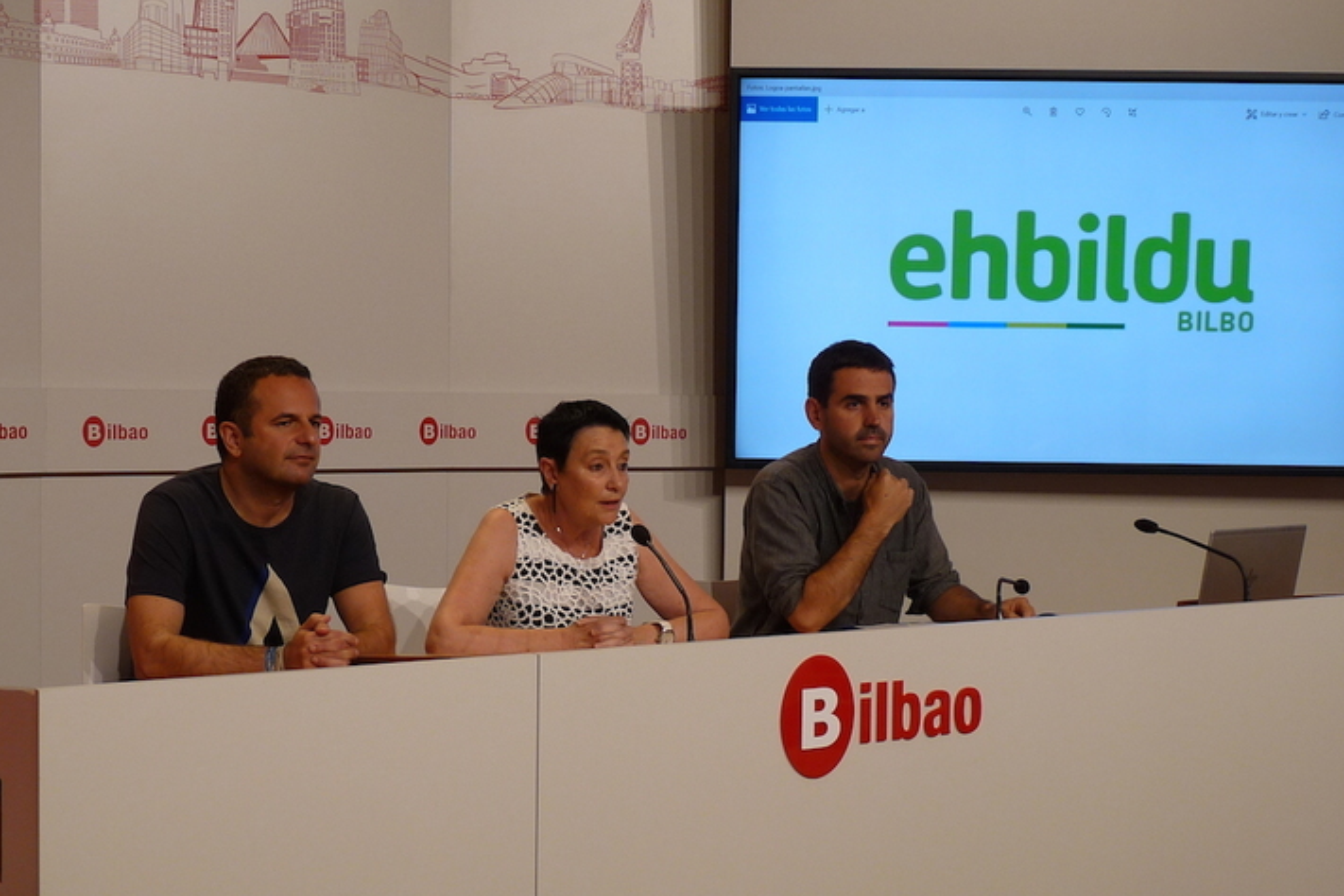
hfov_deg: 38.9
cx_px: 679
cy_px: 483
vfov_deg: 26.5
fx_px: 1904
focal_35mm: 51
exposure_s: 1/50
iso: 100
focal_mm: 6
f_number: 3
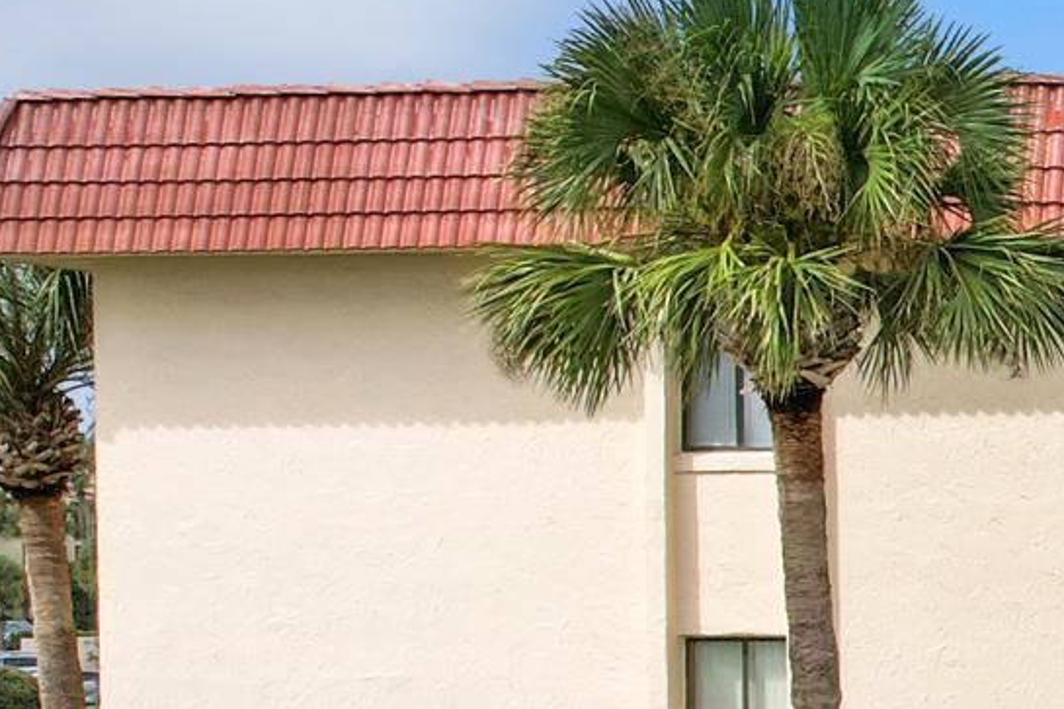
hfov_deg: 16.8
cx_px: 1915
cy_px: 665
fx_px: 2984
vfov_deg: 13.4
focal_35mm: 101
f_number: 2.8
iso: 110
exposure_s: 1/350
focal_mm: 8.38
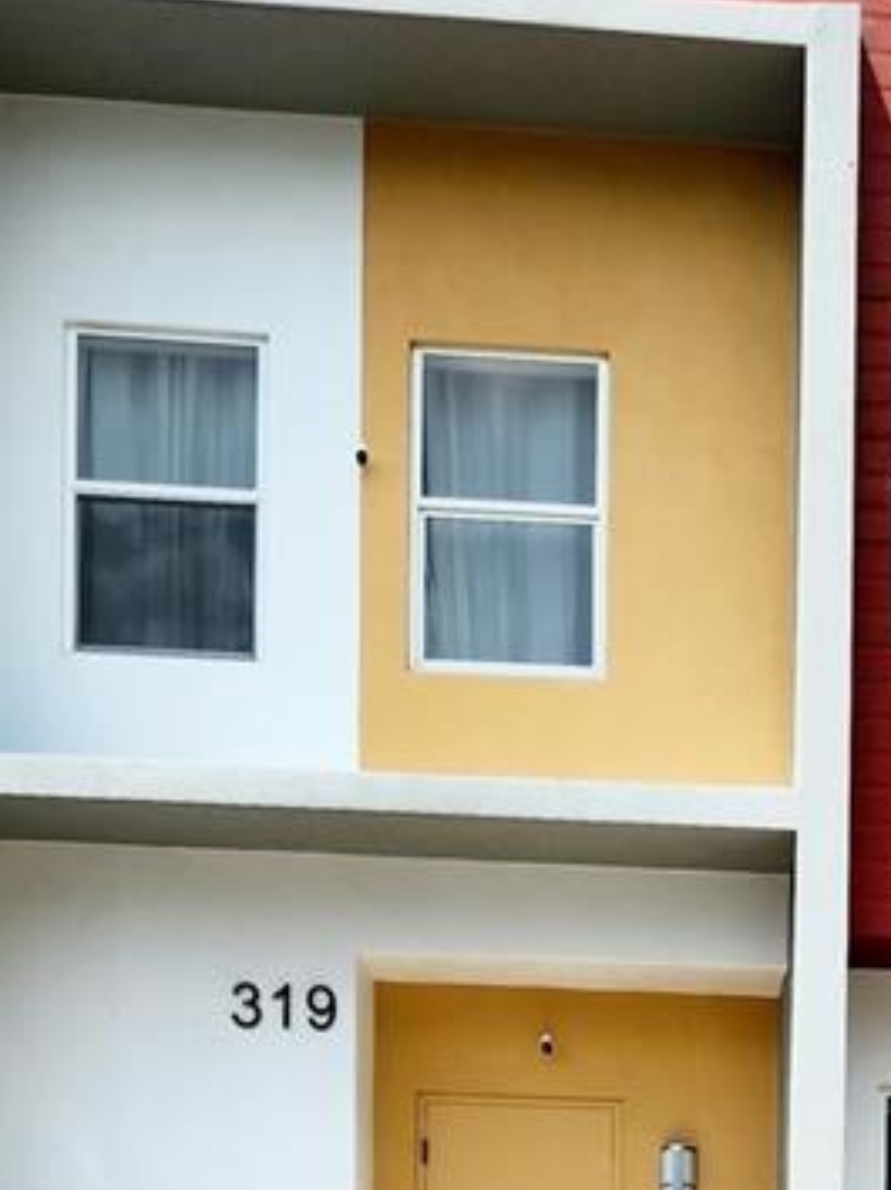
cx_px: 918
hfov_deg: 18.3
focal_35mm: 78
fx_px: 2680
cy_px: 1476
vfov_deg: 22.8
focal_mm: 6.4
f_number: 1.8
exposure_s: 1/1667
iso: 12
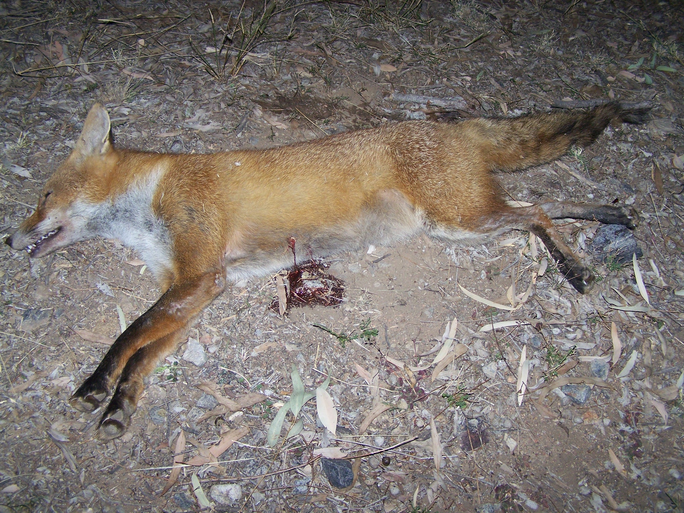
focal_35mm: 38
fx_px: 751
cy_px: 256
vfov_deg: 37.7
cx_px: 342
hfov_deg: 49.0
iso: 80
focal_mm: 6.3
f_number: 2.8
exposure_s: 1/60
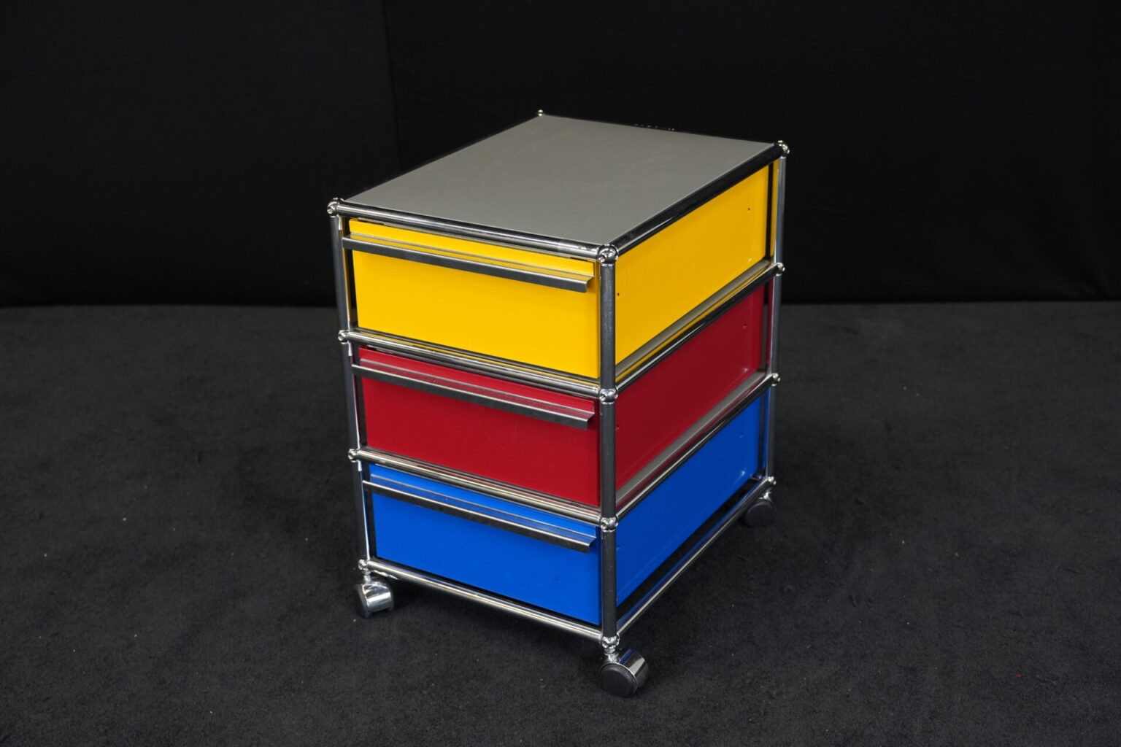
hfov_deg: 41.9
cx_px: 560
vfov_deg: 28.6
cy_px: 374
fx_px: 1463
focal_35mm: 47
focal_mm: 47
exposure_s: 1/160
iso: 3200
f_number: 4
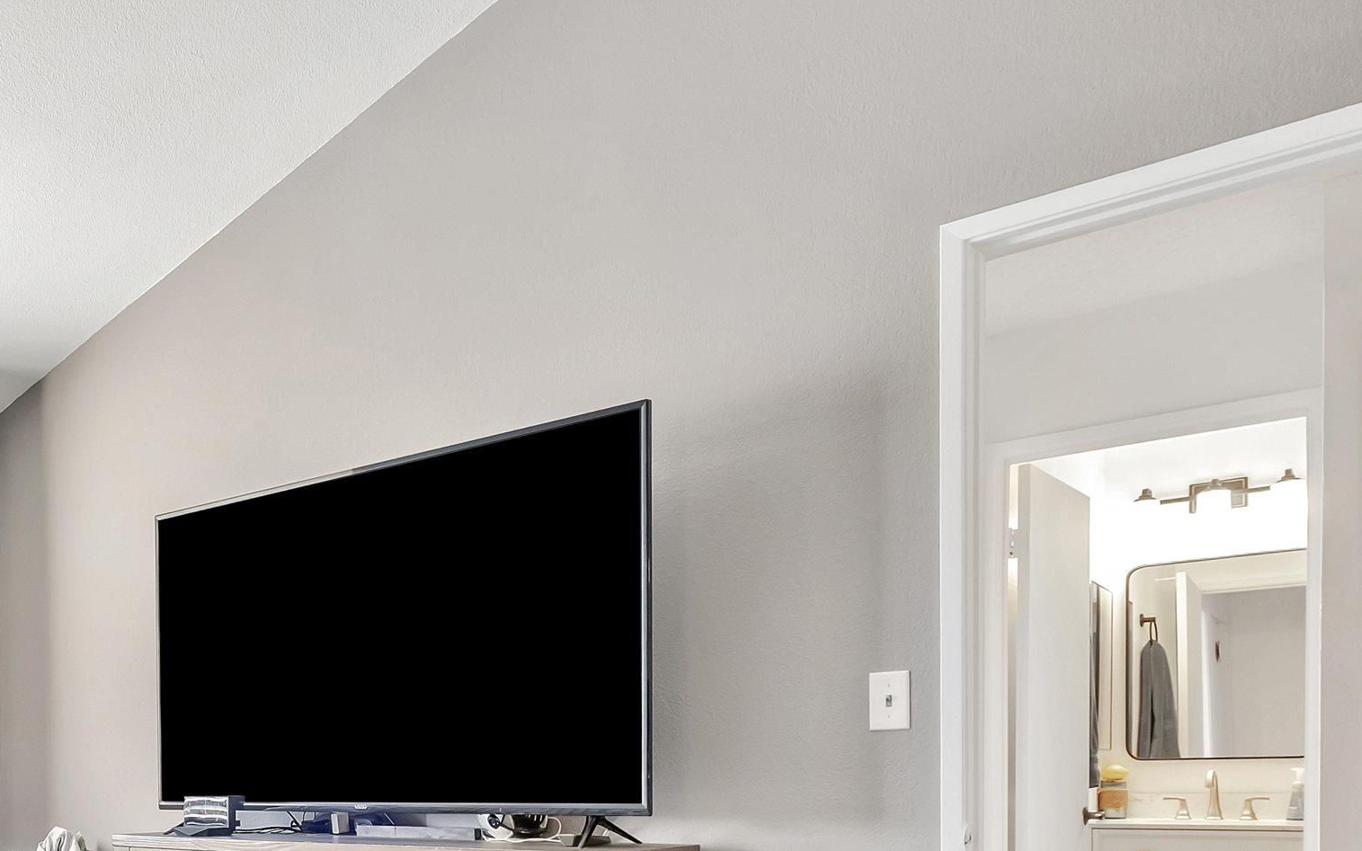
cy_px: 771
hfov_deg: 54.7
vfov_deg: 37.8
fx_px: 1151
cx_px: 182
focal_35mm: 31
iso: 160
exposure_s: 1/6
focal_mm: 10
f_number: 8
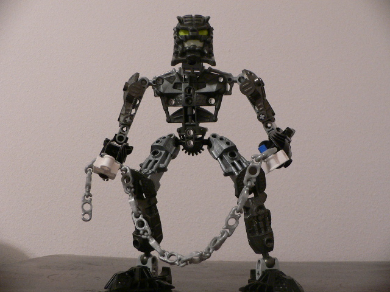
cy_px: 146
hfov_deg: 52.6
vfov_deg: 40.7
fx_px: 394
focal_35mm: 35
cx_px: 195
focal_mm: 4.6
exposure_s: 1/15
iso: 200
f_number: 2.8
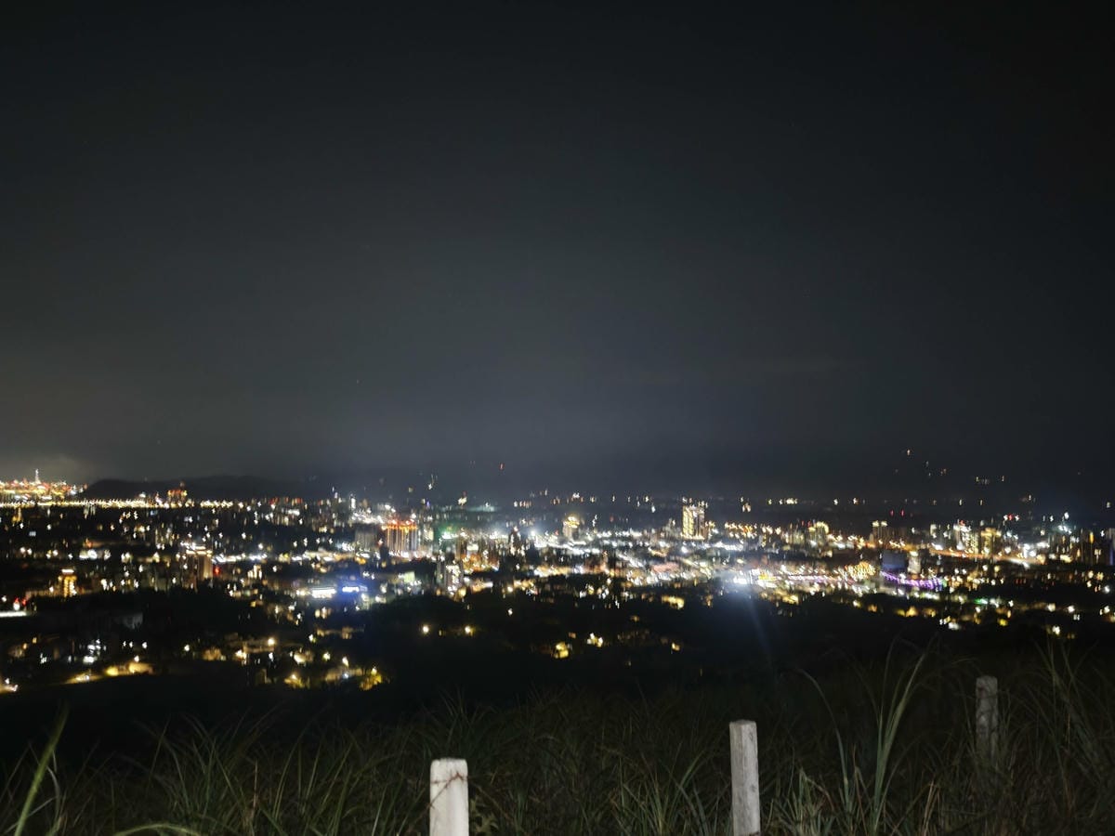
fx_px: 1192
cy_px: 418
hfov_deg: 50.1
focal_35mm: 37
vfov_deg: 38.7
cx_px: 558
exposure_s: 1/6.32
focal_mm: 8.72
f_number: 1.63
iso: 6400
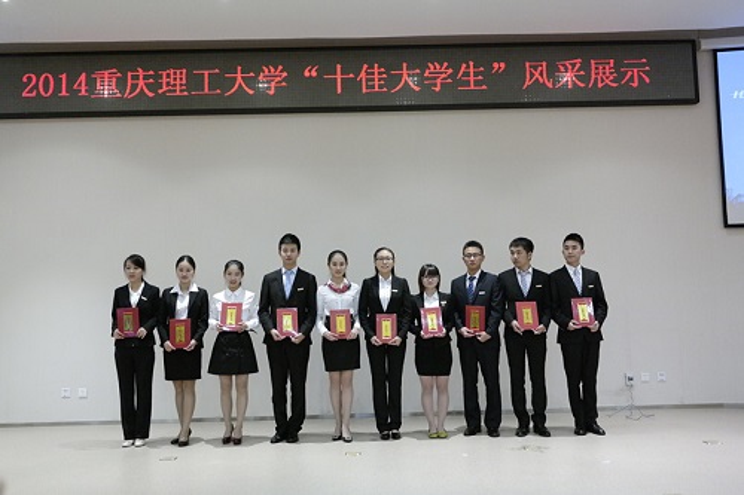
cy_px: 248
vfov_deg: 36.8
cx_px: 372
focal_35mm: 36
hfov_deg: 53.1
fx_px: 744
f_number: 3.5
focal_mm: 24
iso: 3200
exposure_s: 1/60
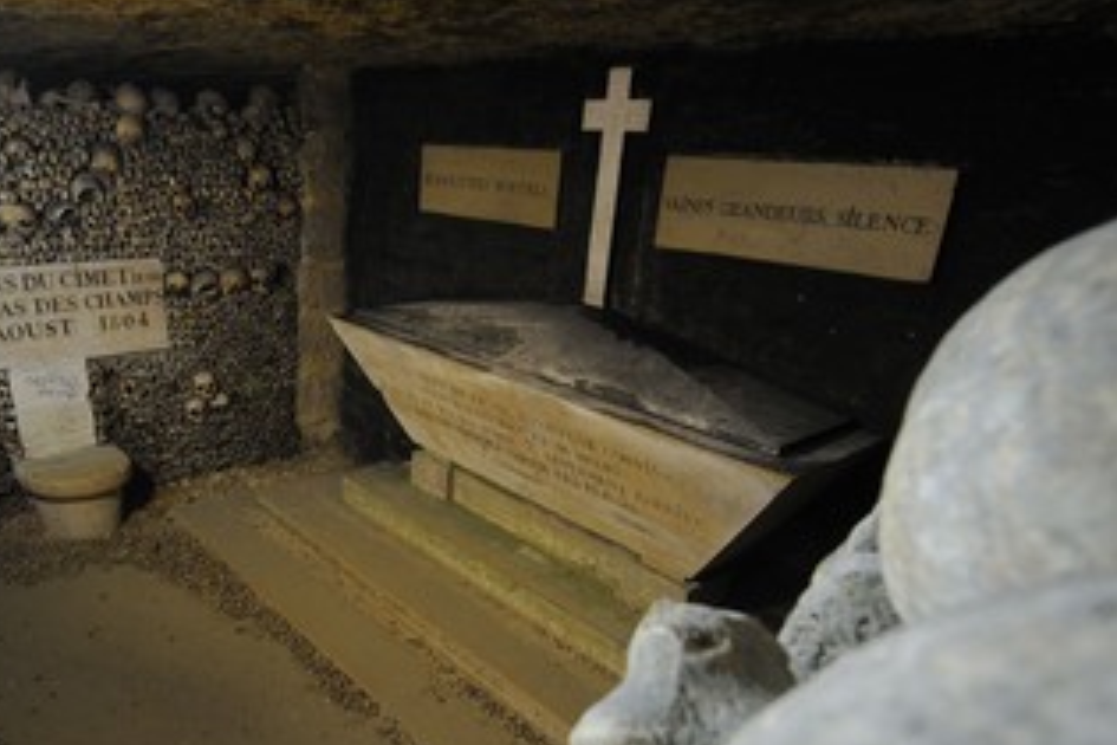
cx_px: 465
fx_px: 745
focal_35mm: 24
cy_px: 490
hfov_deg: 73.2
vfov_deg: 52.2
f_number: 10
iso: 400
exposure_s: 3
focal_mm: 18
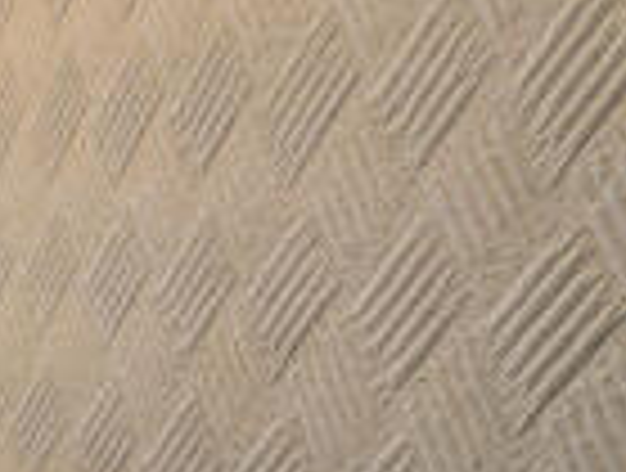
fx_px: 907
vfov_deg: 29.2
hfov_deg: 28.3
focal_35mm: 50
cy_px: 285
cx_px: -261
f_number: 1.95
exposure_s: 1/46.8
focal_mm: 2.23
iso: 34
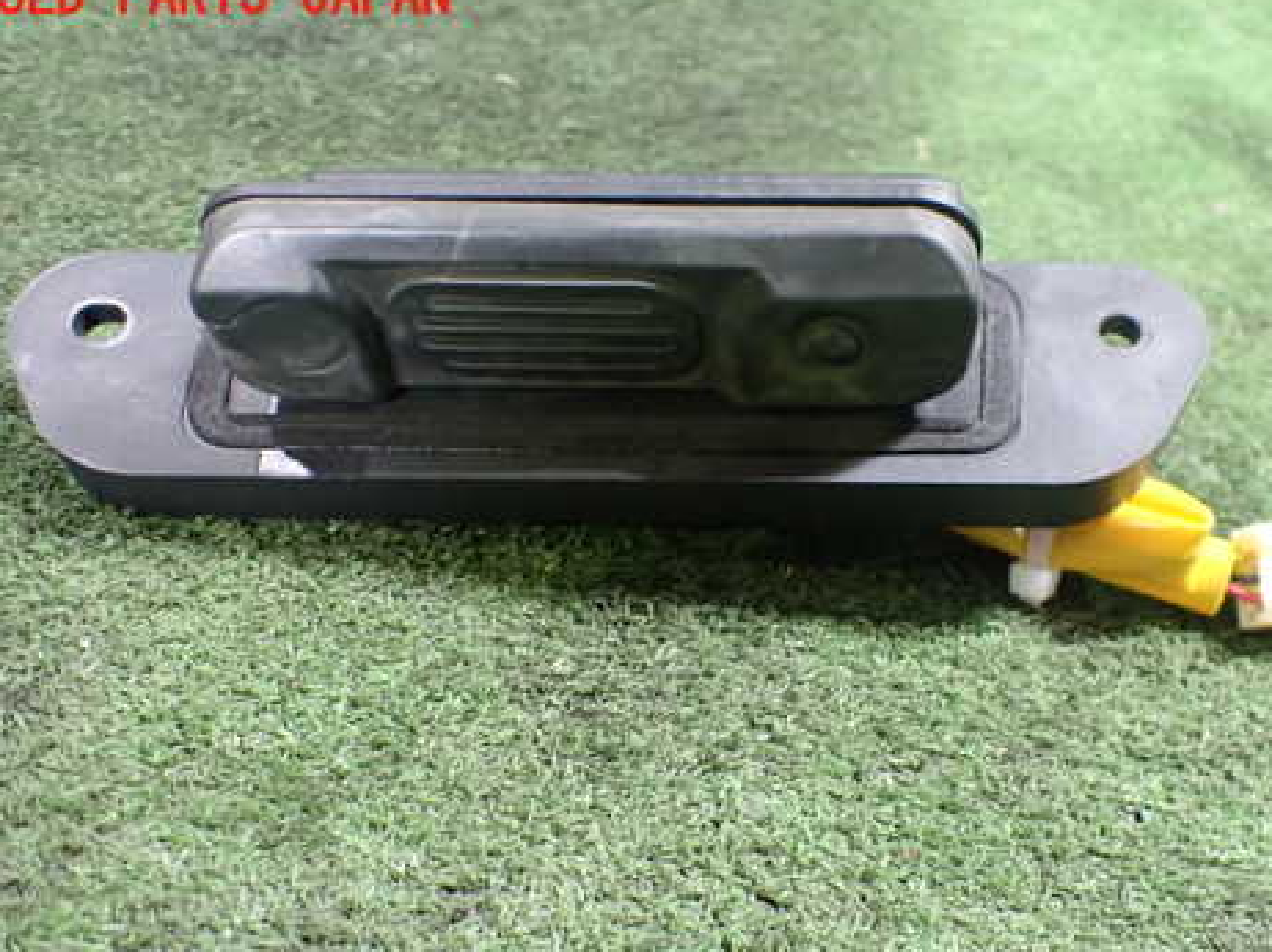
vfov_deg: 36.6
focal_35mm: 39
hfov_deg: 47.5
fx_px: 1432
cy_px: 581
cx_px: 776
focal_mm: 5.4
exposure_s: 1/30
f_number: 2.3
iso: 800
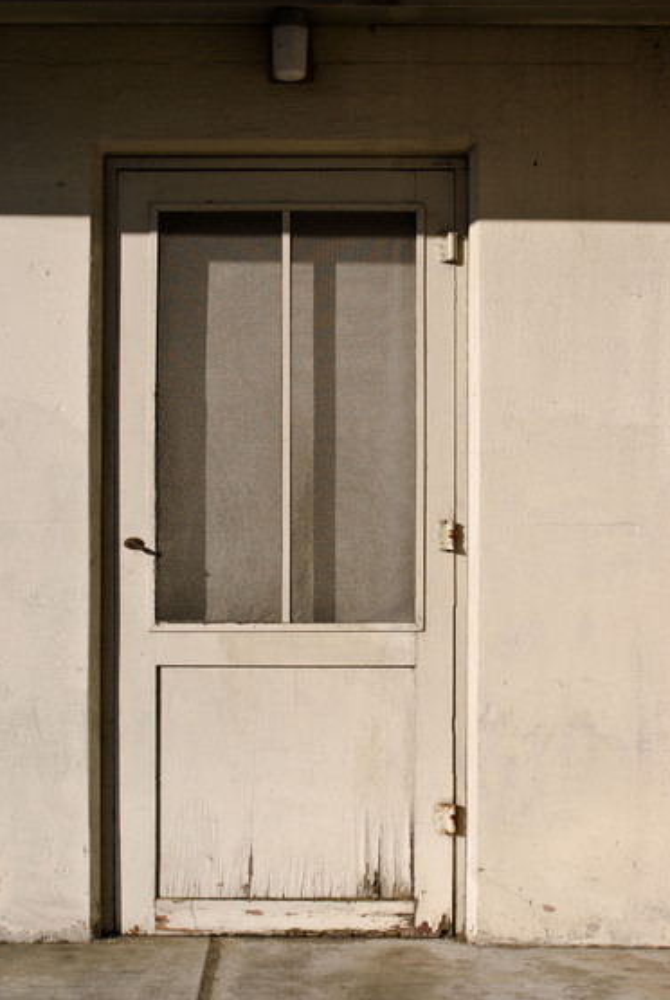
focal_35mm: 54
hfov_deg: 25.3
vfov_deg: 37.0
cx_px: 325
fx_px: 1490
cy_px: 569
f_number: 6.3
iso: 100
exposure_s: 1/640
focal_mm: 31
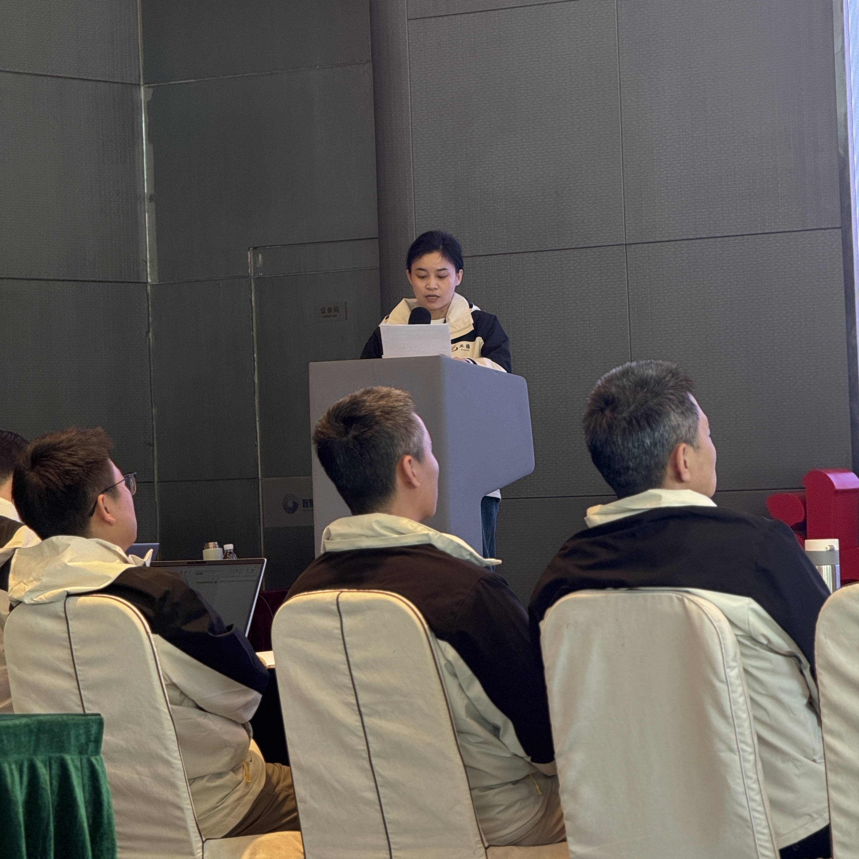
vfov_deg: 12.3
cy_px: 376
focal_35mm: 142
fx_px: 3987
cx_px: 431
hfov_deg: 12.3
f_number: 2.8
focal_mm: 15.66
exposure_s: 1/100
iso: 200
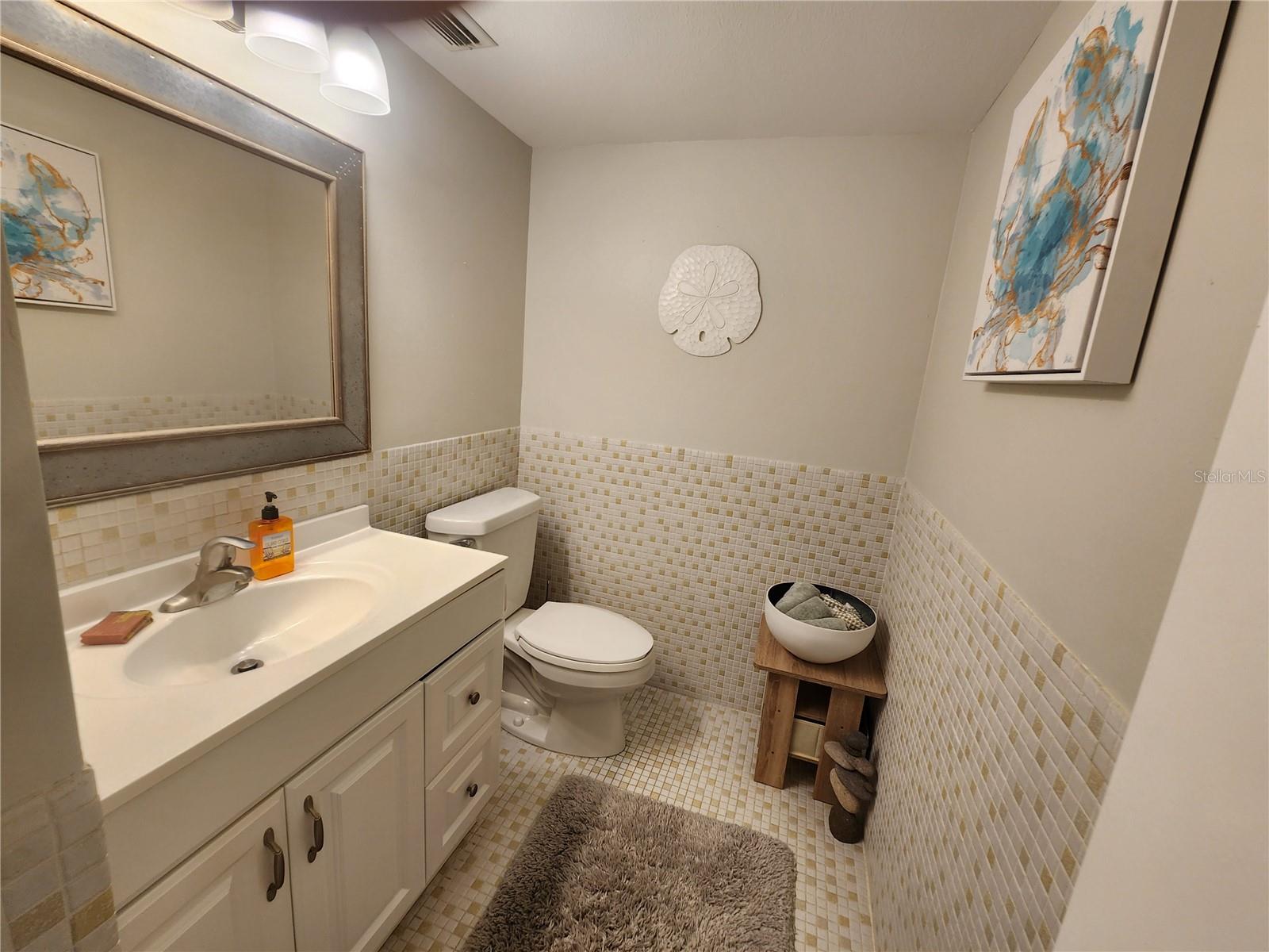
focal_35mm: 13
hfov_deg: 106.2
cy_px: 476
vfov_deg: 89.9
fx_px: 477
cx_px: 634
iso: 64
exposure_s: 1/60
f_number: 2.2
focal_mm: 2.2
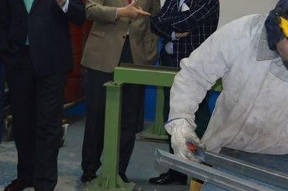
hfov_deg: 21.2
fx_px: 767
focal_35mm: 96
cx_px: 103
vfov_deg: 14.0
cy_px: -5
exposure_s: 1/60
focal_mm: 24
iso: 500
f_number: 3.8
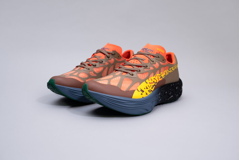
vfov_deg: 38.9
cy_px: 80
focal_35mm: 34
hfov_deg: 55.8
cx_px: 120
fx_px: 226
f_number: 5
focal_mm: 34
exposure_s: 1/50
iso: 100
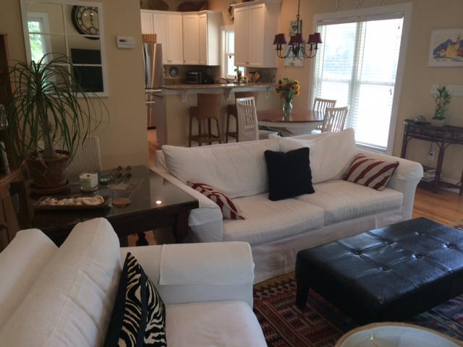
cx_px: 232
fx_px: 401
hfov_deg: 60.0
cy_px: 174
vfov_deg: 46.8
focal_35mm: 30
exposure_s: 1/30
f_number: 2.2
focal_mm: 4.12
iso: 40
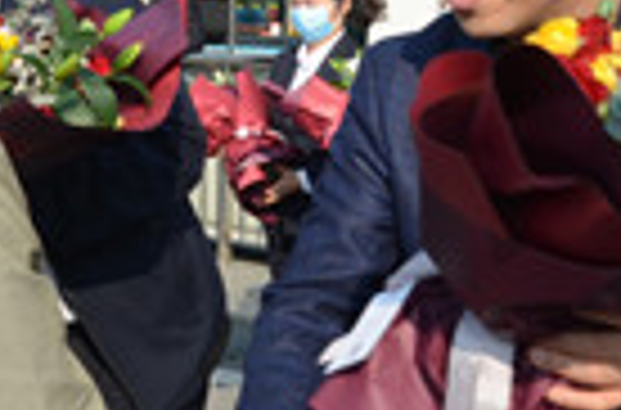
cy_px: 45
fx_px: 1513
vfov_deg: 15.3
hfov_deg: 22.8
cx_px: 108
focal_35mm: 88
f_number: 11
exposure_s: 1/160
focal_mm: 18
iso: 200
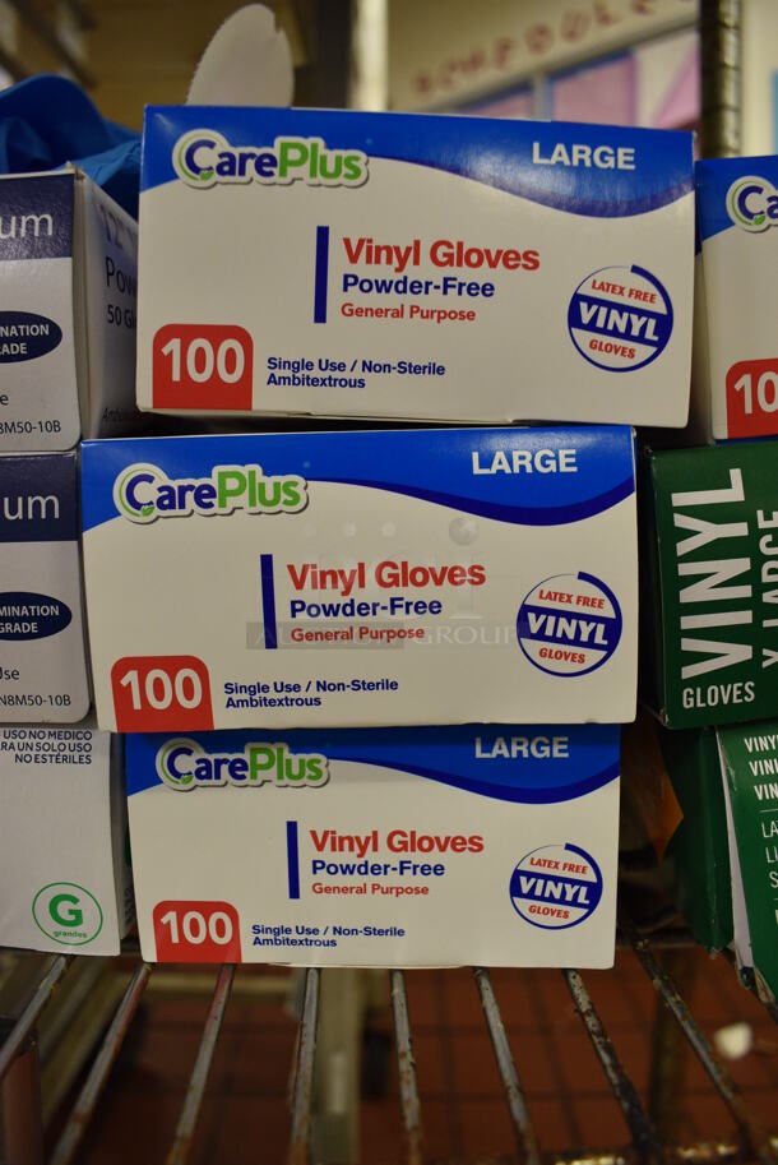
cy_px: 582
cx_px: 389
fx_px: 874
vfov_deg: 67.3
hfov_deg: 48.0
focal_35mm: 27
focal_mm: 18
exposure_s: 1/60
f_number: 5
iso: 800
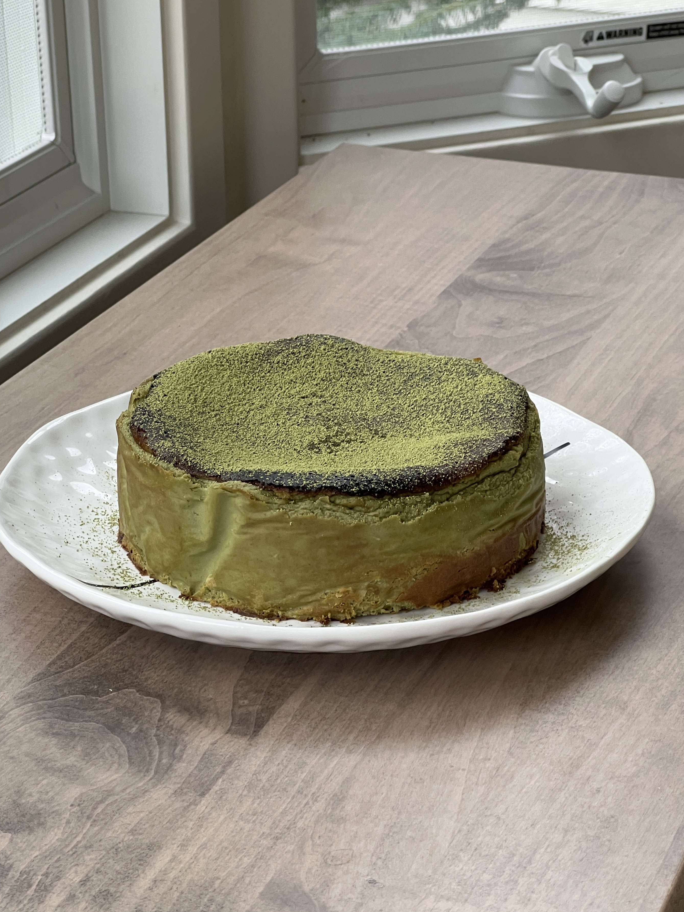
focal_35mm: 83
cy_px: 454
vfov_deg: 23.6
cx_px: 325
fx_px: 2187
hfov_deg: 17.8
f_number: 2.8
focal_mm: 9
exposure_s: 1/99
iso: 125
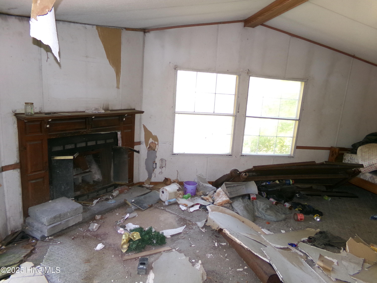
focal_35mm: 24
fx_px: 261
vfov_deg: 56.8
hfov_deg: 71.6
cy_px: 142
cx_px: 188
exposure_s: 1/40
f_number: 3.7
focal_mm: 4.3
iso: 200
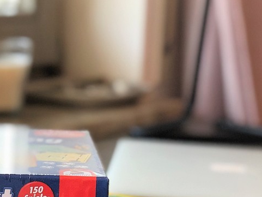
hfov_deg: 12.1
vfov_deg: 9.0
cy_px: 270
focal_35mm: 162
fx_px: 1226
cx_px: 10
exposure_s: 1/50
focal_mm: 6
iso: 80
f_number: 2.4
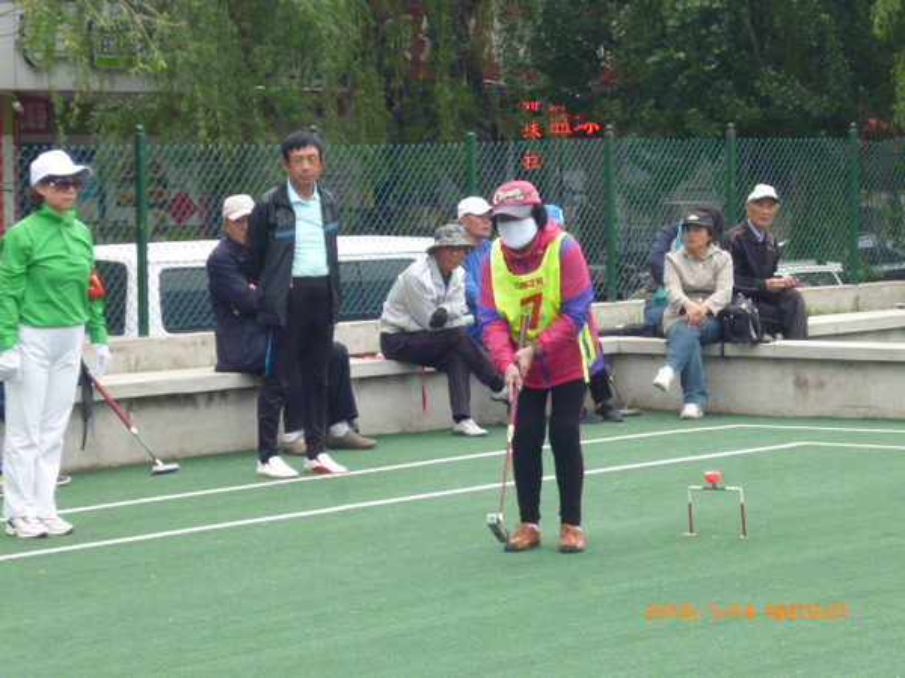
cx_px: 452
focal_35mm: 140
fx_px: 3660
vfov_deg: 10.6
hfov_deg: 14.1
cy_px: 339
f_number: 6.4
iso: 250
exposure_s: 1/125
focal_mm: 21.5
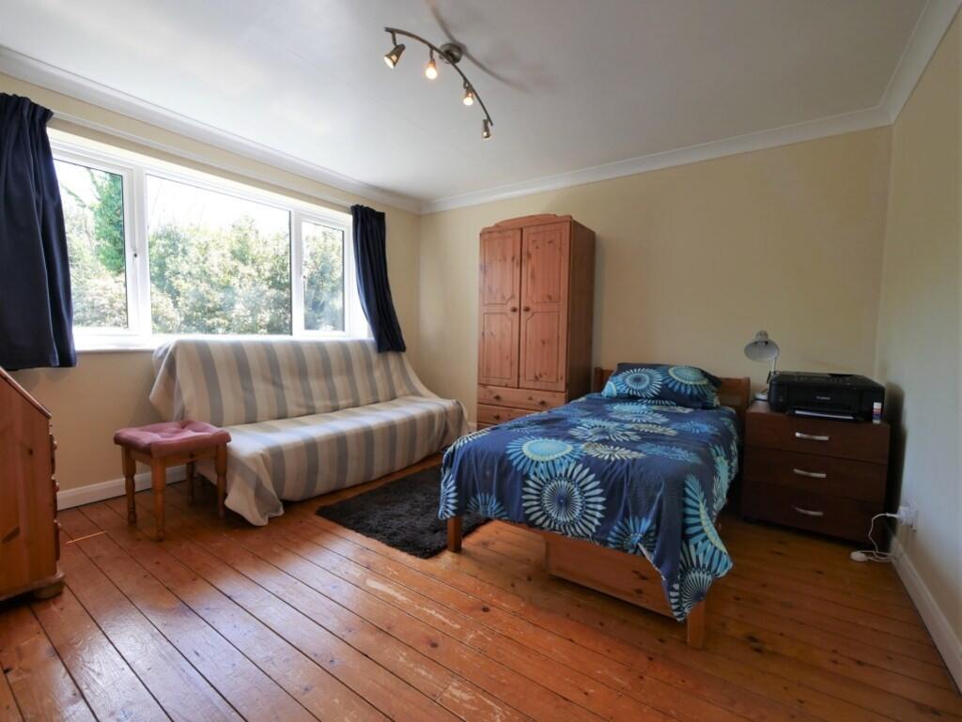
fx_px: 389
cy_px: 361
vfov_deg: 85.7
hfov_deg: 102.0
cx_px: 481
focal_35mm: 14
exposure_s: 1/100
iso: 200
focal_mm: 7
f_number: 4
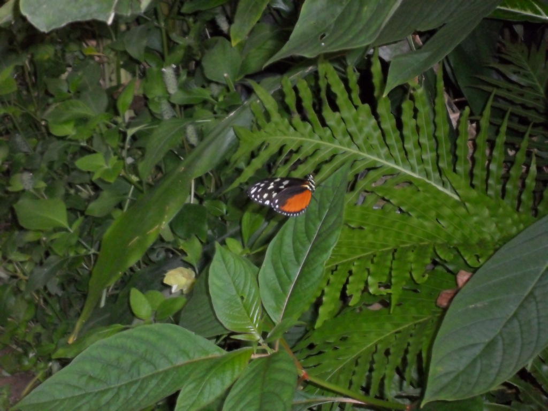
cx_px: 274
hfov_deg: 16.8
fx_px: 1852
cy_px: 206
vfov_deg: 12.7
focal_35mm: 117
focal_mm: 21
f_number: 5.4
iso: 400
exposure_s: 1/60
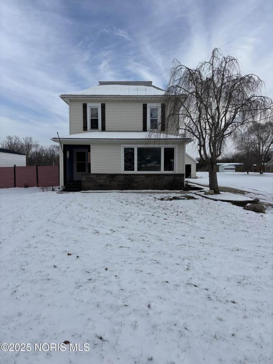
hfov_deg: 53.1
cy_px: 182
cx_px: 136
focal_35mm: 26
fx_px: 273
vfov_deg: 67.3
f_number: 1.6
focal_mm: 5.96
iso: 50
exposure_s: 1/5348
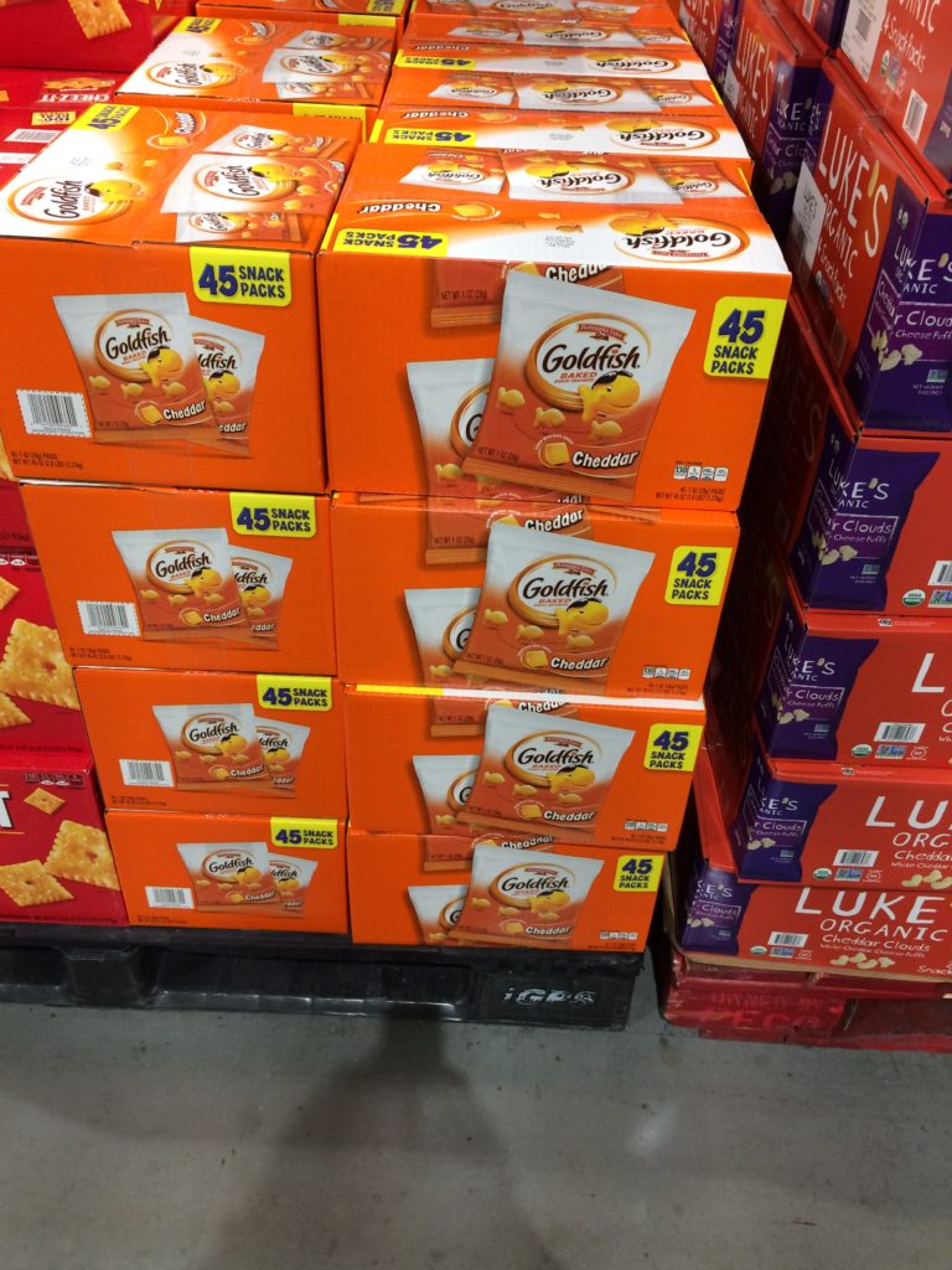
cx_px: 476
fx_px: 1063
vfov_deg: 61.7
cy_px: 635
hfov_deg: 48.2
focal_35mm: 29
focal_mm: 4.15
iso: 160
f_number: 2.2
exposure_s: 1/33
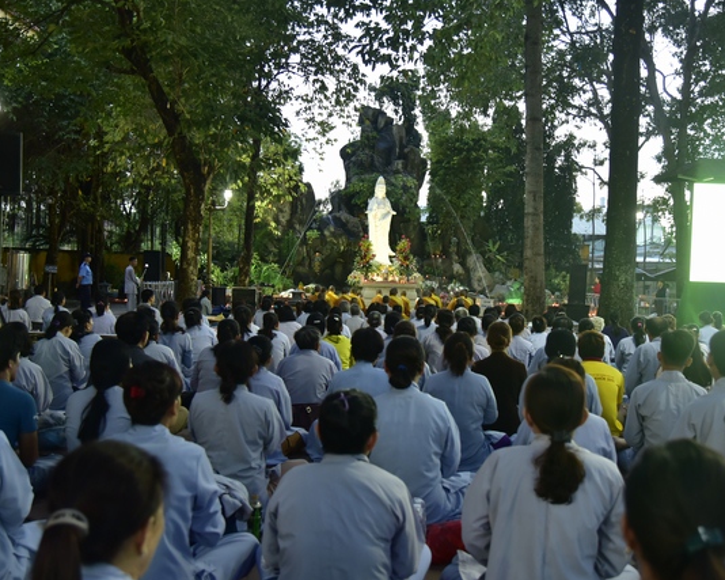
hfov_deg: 45.8
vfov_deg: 37.3
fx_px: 858
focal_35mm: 40
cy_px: 293
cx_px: 376
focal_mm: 35
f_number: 4
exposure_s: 1/20
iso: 1000
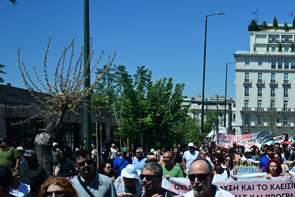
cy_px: 166
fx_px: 451
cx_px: 270
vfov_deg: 24.1
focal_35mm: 55
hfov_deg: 34.1
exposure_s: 1/2000
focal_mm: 24
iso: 125
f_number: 4
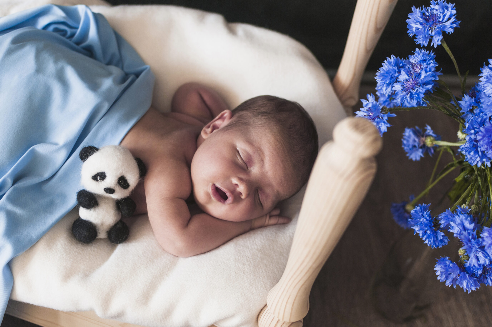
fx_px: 717
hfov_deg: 37.9
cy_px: 164
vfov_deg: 25.7
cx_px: 246
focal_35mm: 52
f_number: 2.5
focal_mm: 35
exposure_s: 1/100
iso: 500
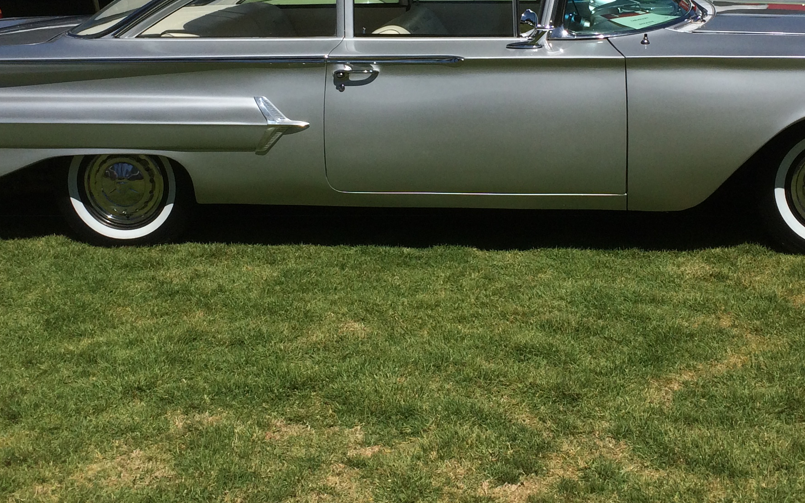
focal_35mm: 57
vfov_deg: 22.4
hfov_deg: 35.7
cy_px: 94
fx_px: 1251
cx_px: 411
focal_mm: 4.15
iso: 40
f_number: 2.2
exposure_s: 1/5882
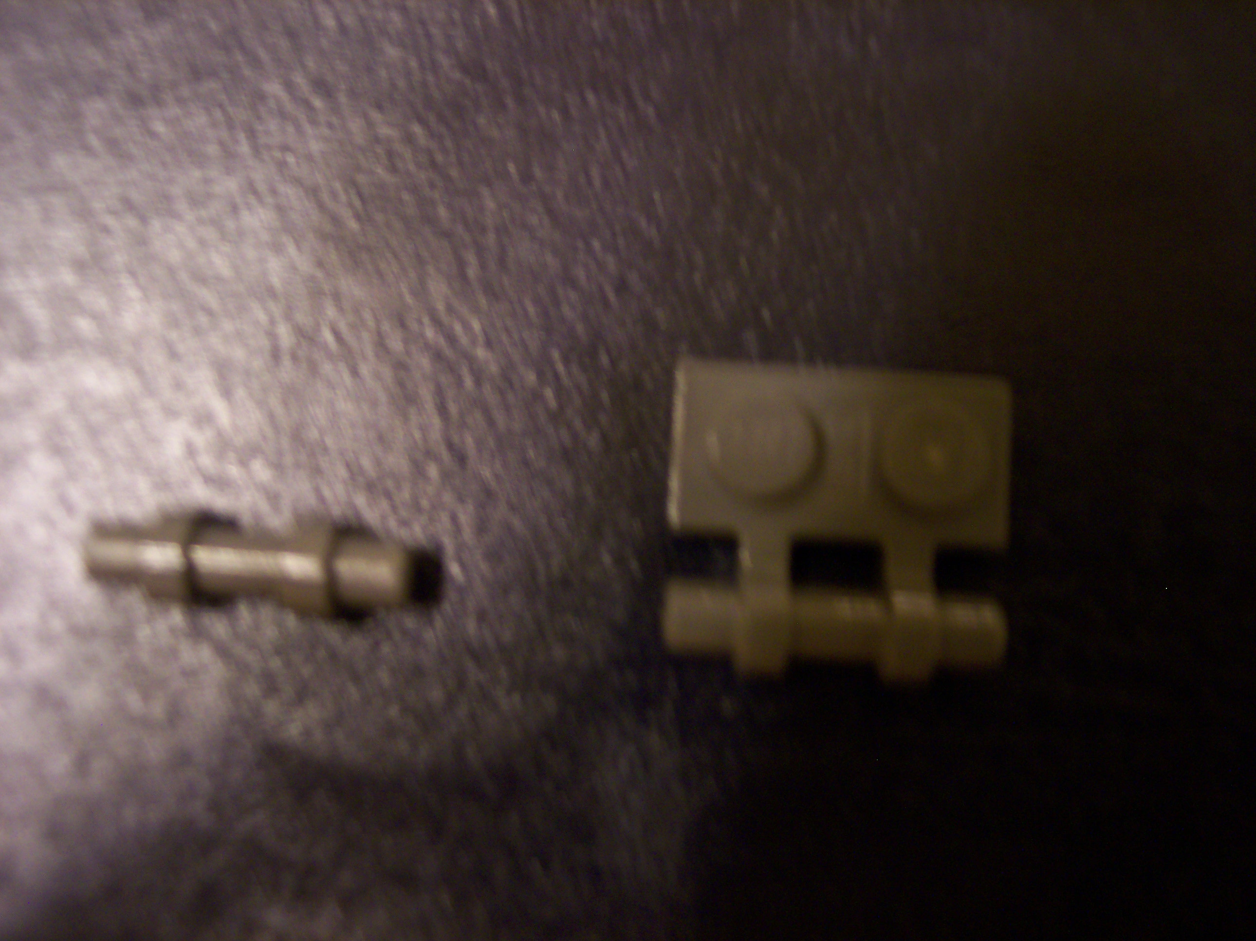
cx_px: 628
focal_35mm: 38
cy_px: 470
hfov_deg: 49.0
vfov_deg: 37.7
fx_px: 1378
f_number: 2.8
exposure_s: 1/8
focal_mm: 8
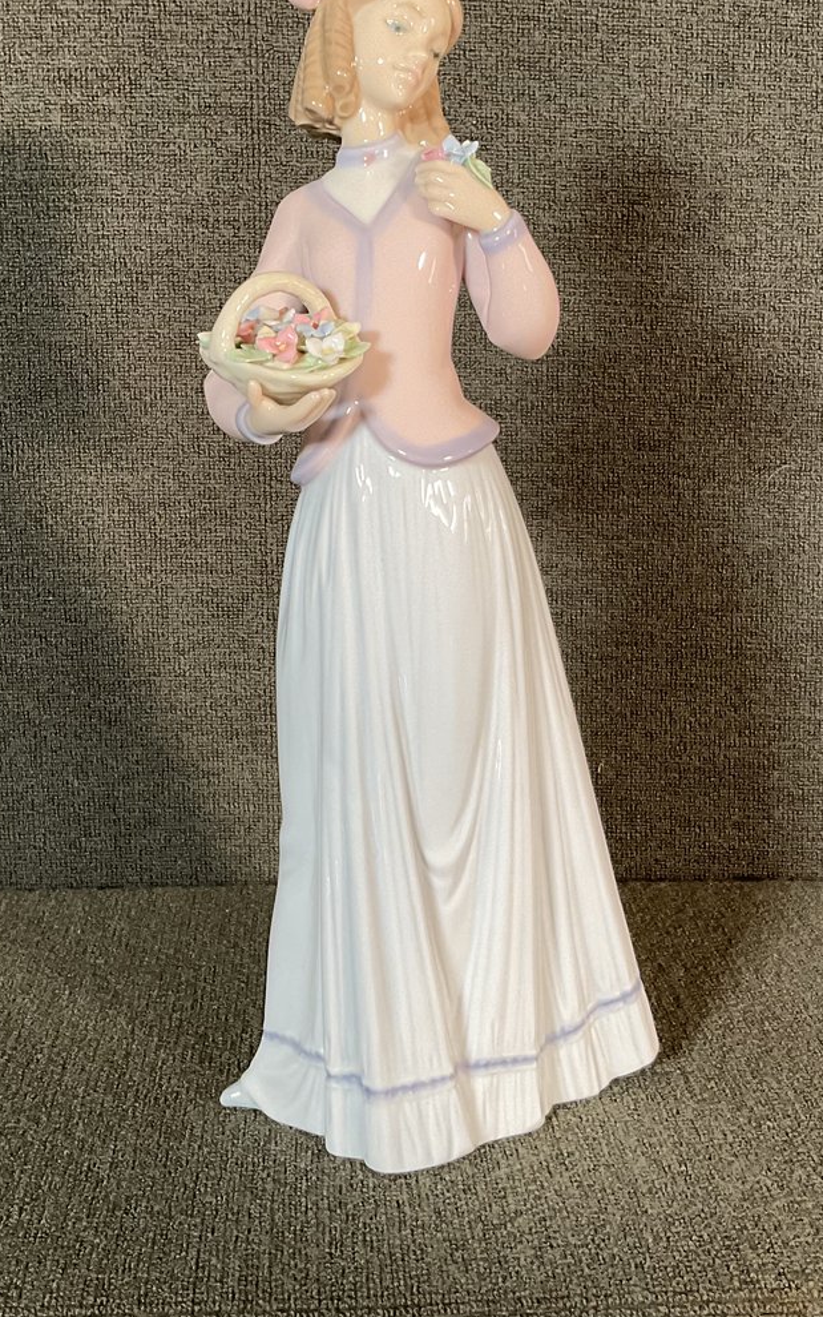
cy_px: 575
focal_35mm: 47
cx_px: 370
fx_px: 1686
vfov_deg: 42.6
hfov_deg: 27.4
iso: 80
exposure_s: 1/60
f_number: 1.8
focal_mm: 3
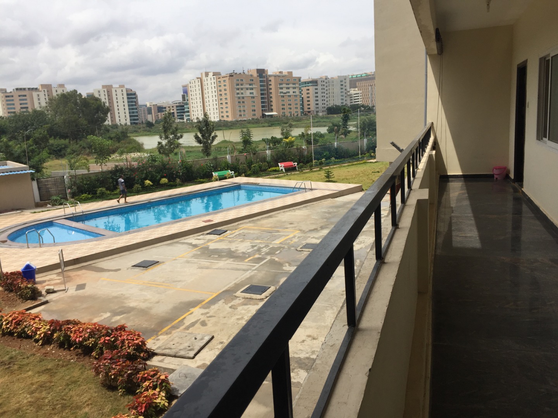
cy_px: 209
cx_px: 279
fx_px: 467
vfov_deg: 48.2
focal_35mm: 29
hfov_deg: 61.7
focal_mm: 4.15
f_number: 2.2
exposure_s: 1/2825
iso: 32
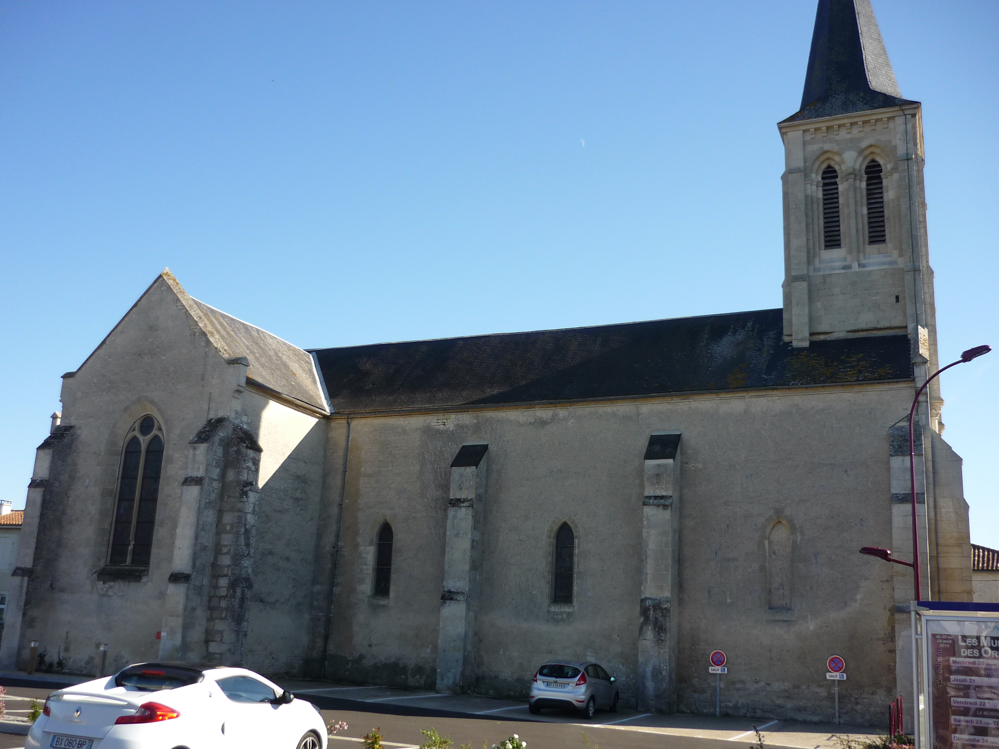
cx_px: 500
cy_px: 374
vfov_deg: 42.9
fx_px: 952
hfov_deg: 55.4
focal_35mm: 33
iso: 100
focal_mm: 5.5
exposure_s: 1/640
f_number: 2.8
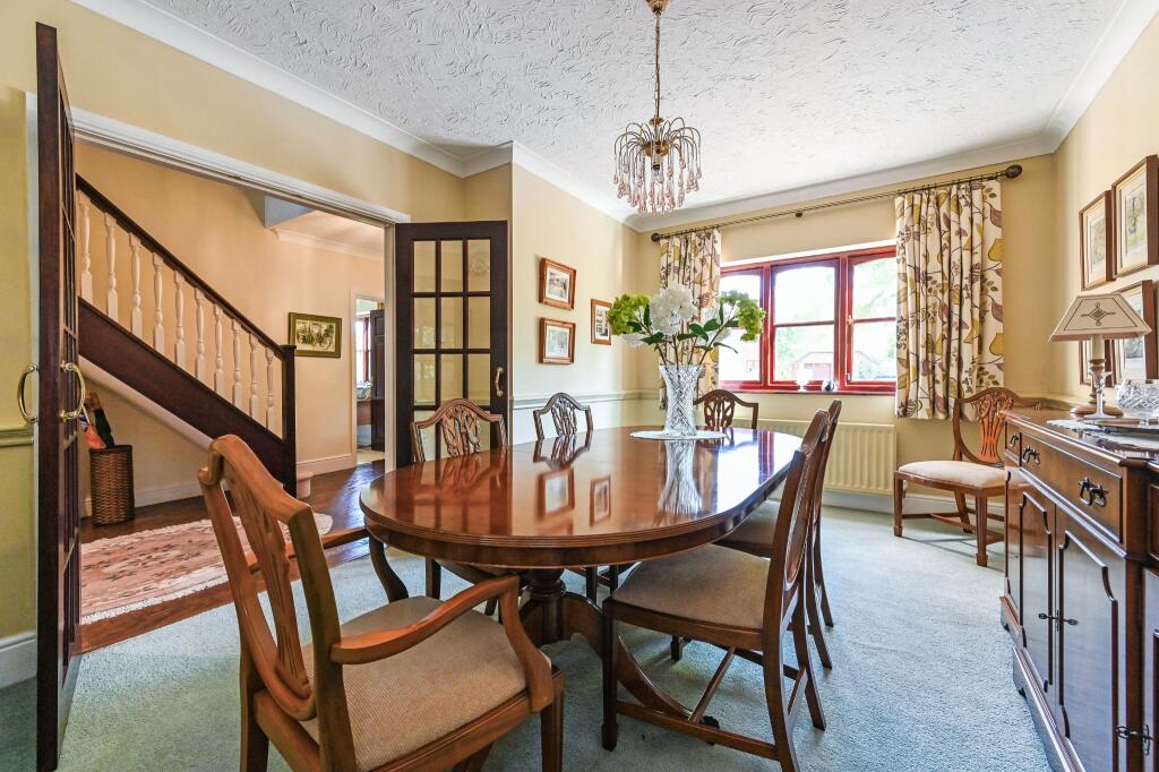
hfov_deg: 104.3
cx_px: 580
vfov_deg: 81.2
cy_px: 386
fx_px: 451
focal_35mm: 14
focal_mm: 14
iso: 400
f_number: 8
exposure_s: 1/15
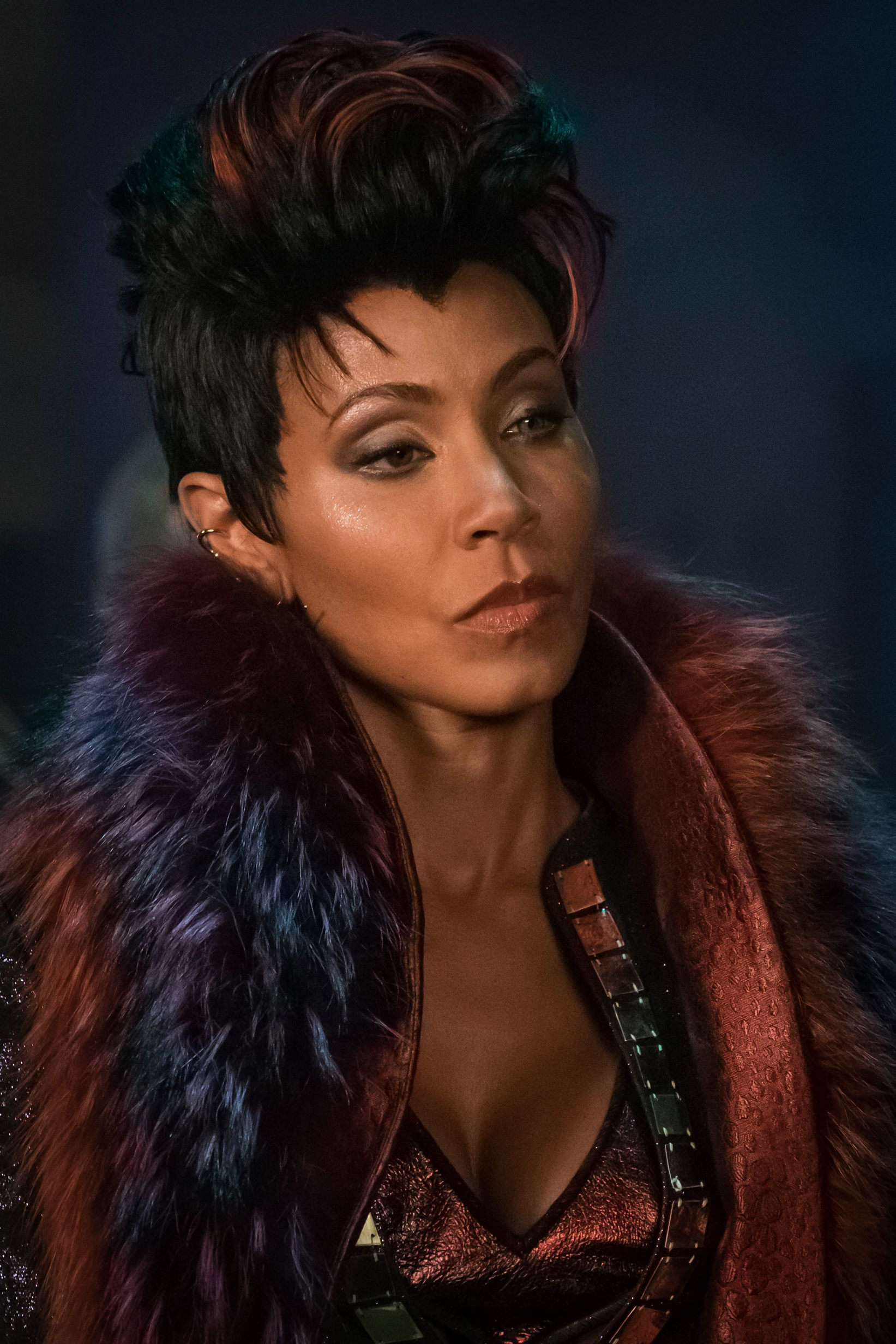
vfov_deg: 12.9
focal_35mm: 159
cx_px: 448
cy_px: 672
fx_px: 5935
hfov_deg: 8.6
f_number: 4
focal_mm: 106
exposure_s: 1/250
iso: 6400
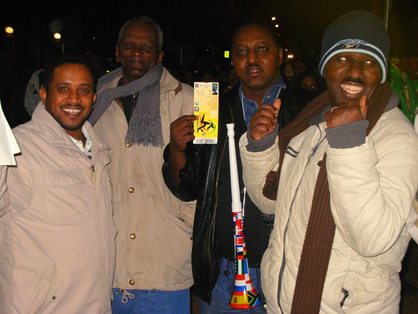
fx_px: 773
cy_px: 157
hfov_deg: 30.3
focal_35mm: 64
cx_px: 209
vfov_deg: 22.9
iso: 282
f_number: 3.4
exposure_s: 1/114
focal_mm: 10.5
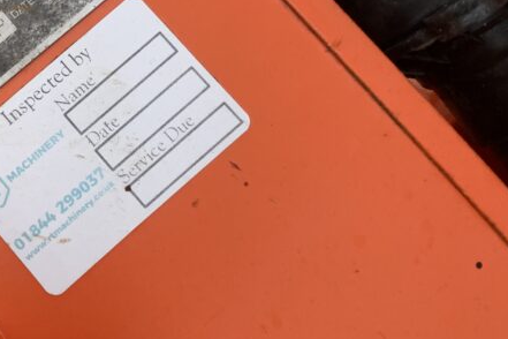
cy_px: 51
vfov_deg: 19.2
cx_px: 13
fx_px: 988
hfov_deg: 27.4
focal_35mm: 70
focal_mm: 3
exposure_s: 1/122
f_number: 1.8
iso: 20
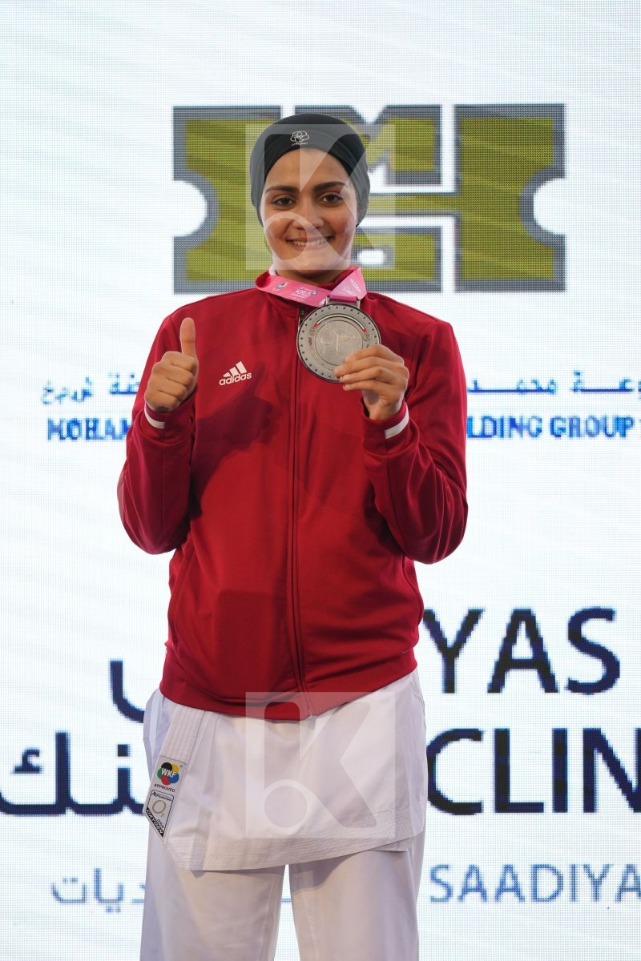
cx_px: 320
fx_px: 8012
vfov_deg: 6.9
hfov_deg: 4.6
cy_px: 480
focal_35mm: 300
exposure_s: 1/250
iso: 400
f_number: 2.8
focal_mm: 200
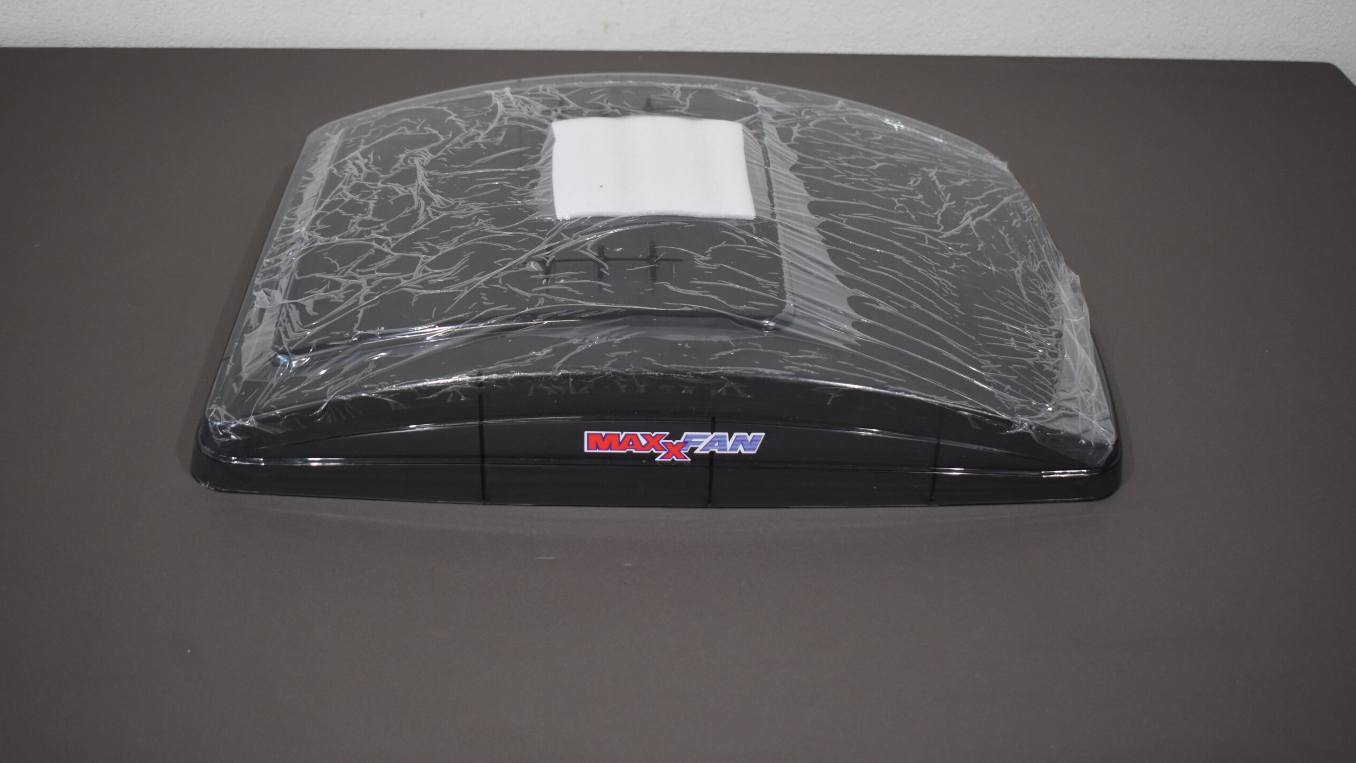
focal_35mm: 41
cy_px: 310
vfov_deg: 28.9
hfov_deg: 49.4
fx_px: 1474
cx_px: 678
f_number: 4
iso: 800
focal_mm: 26
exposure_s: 1/250
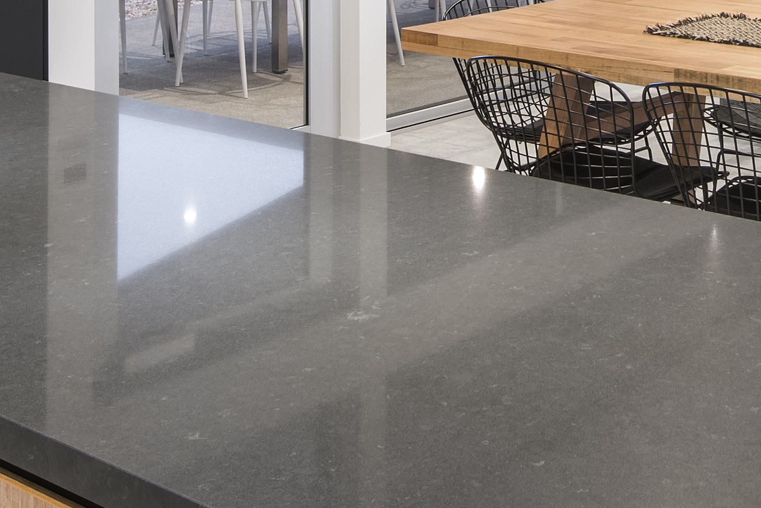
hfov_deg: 28.1
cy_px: -240
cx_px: 641
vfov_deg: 17.6
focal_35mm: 70
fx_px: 1480
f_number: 11
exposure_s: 2.5
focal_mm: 14
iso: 64
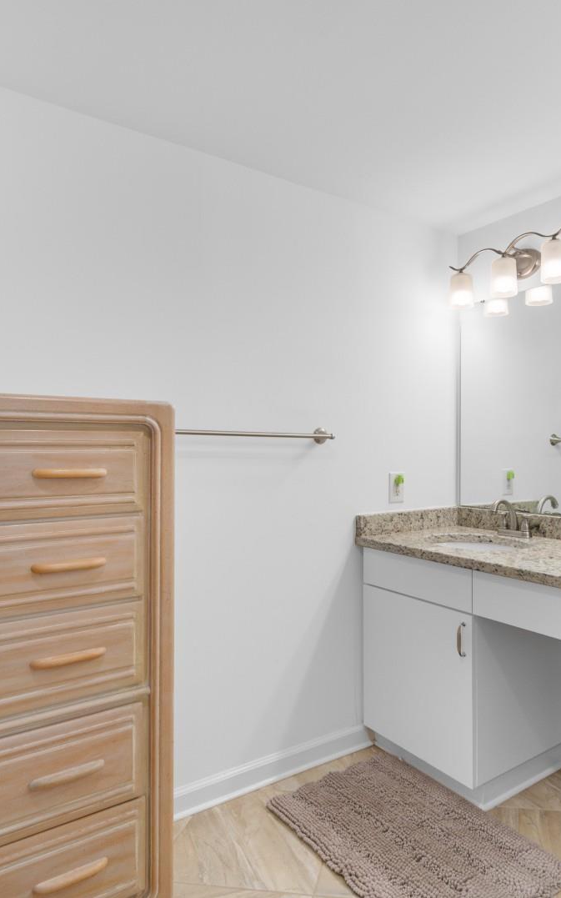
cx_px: 367
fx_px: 563
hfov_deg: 52.1
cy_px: 449
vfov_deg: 77.2
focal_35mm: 23
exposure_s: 1/60
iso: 100
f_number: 4.5
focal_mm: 10
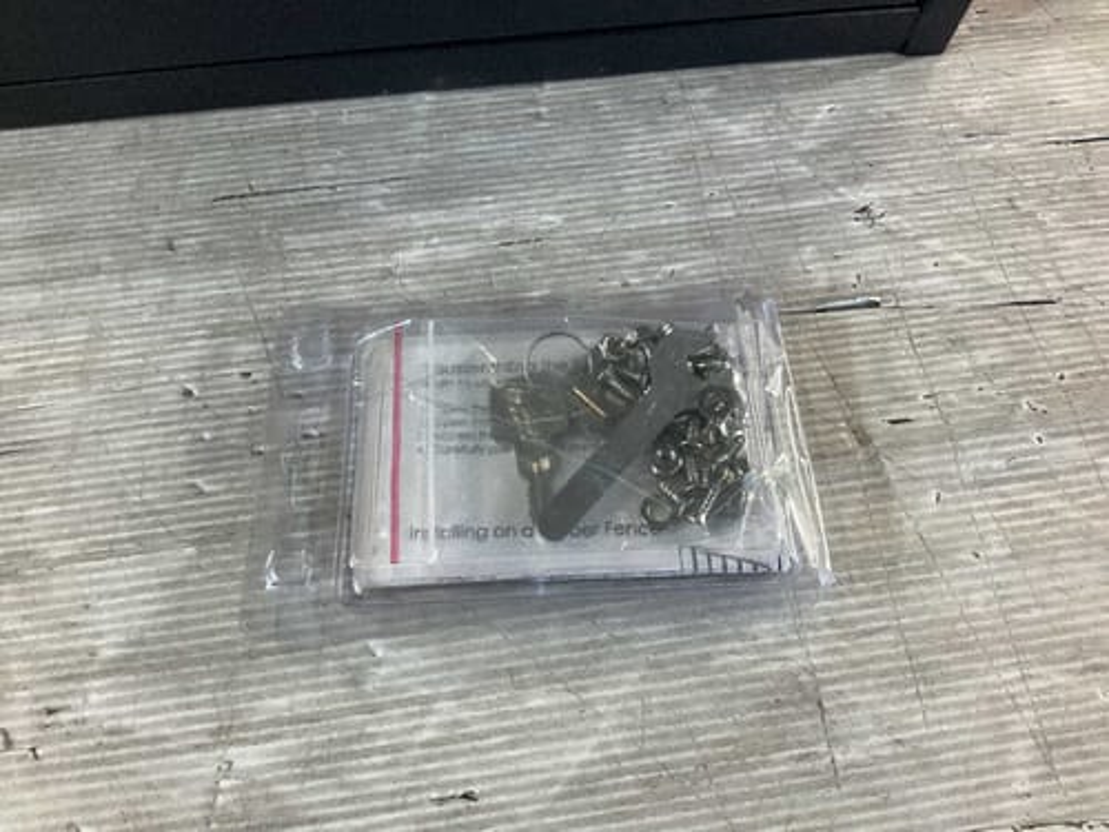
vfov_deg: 48.2
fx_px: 929
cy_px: 416
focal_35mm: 29
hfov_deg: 61.7
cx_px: 554
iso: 100
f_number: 1.8
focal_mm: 3
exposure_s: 1/50
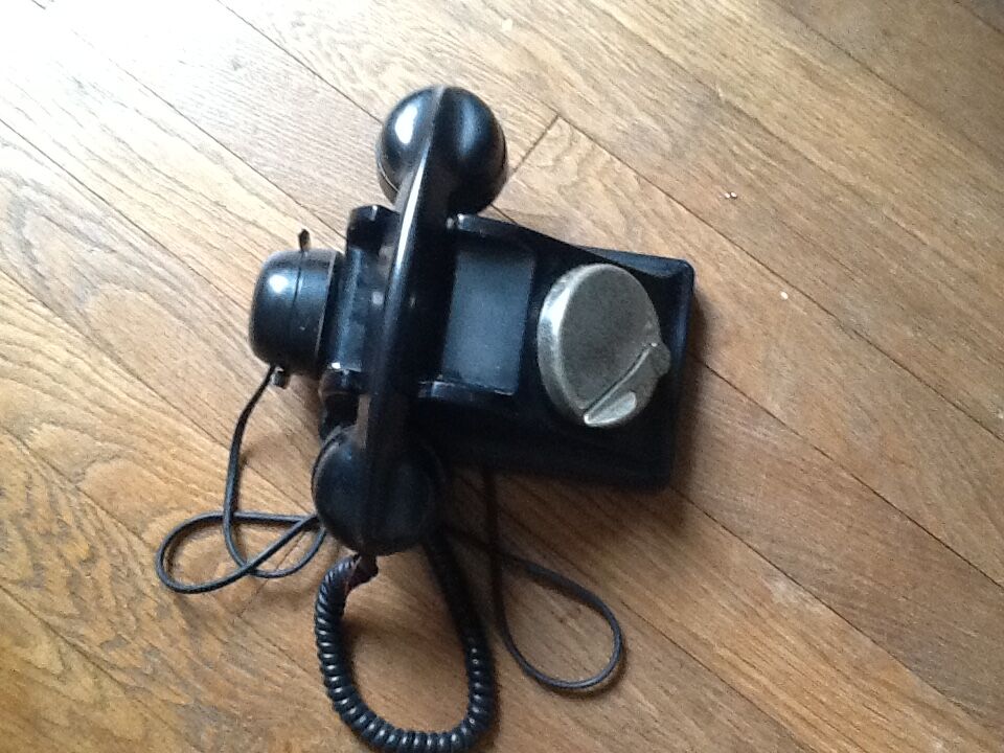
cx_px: 502
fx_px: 1276
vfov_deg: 32.9
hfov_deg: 42.9
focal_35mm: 44
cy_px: 376
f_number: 2.4
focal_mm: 2.03
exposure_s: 1/30
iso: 250
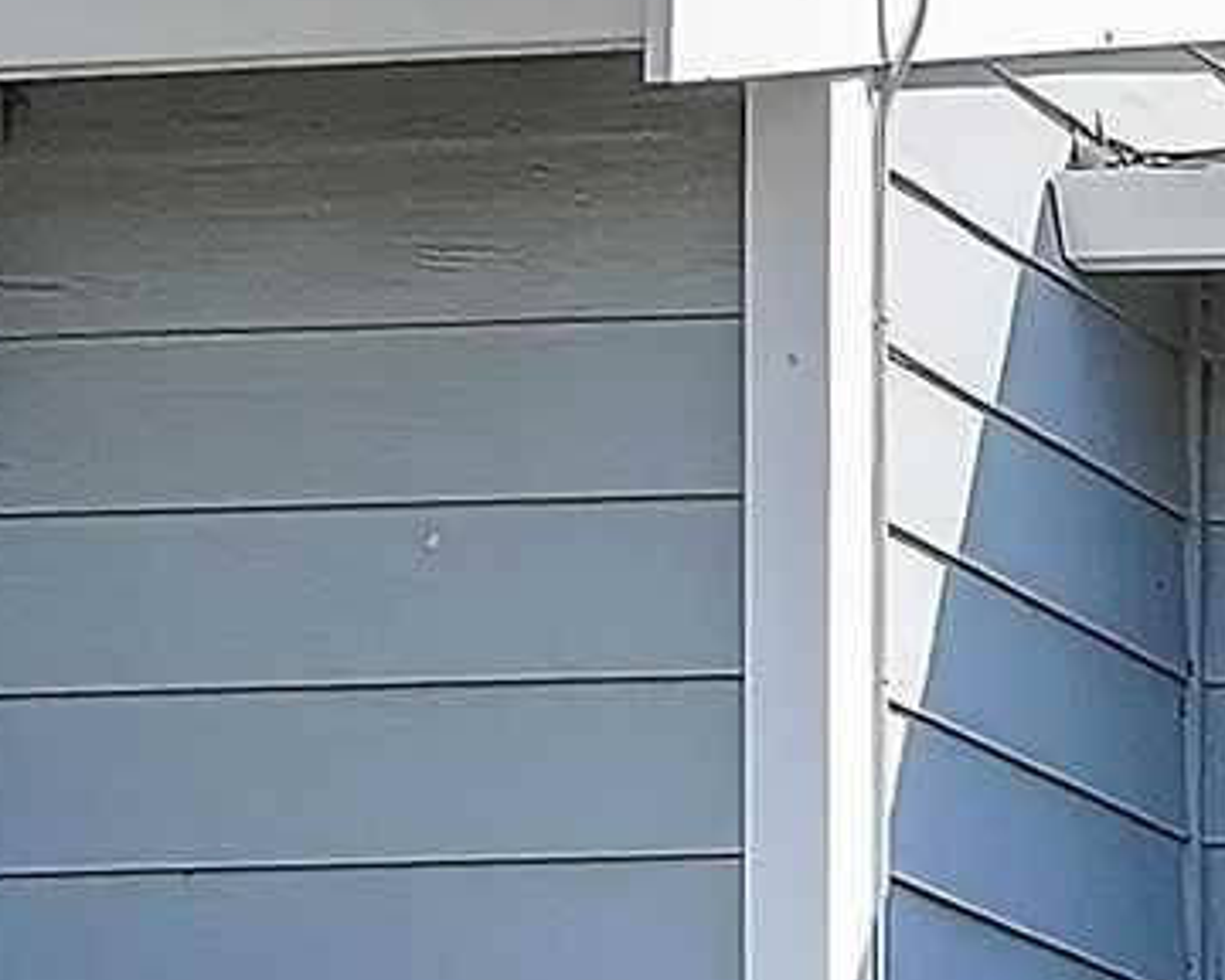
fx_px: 7251
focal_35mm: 200
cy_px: 2282
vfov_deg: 7.3
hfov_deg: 8.2
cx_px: 3678
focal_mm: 12.29
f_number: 2.8
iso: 200
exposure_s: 1/1600
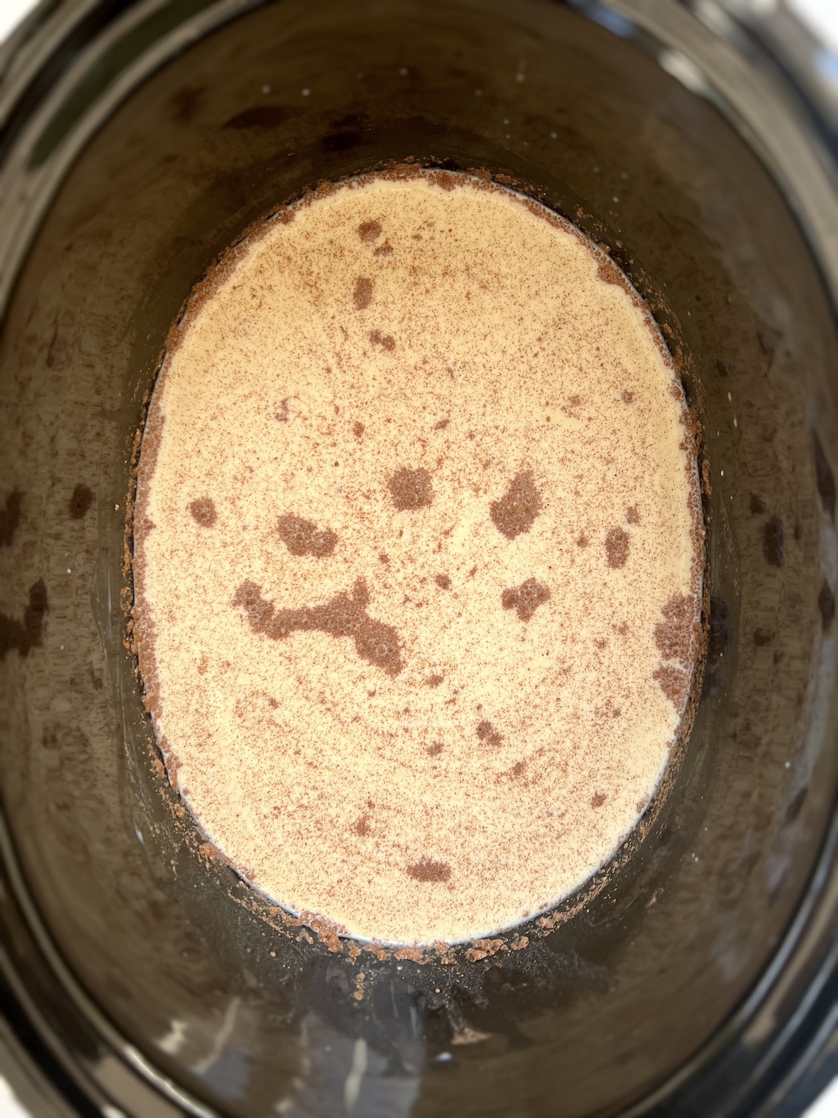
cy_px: 559
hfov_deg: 53.1
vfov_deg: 67.3
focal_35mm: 26
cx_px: 419
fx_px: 839
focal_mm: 5.7
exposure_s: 1/142
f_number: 1.5
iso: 32
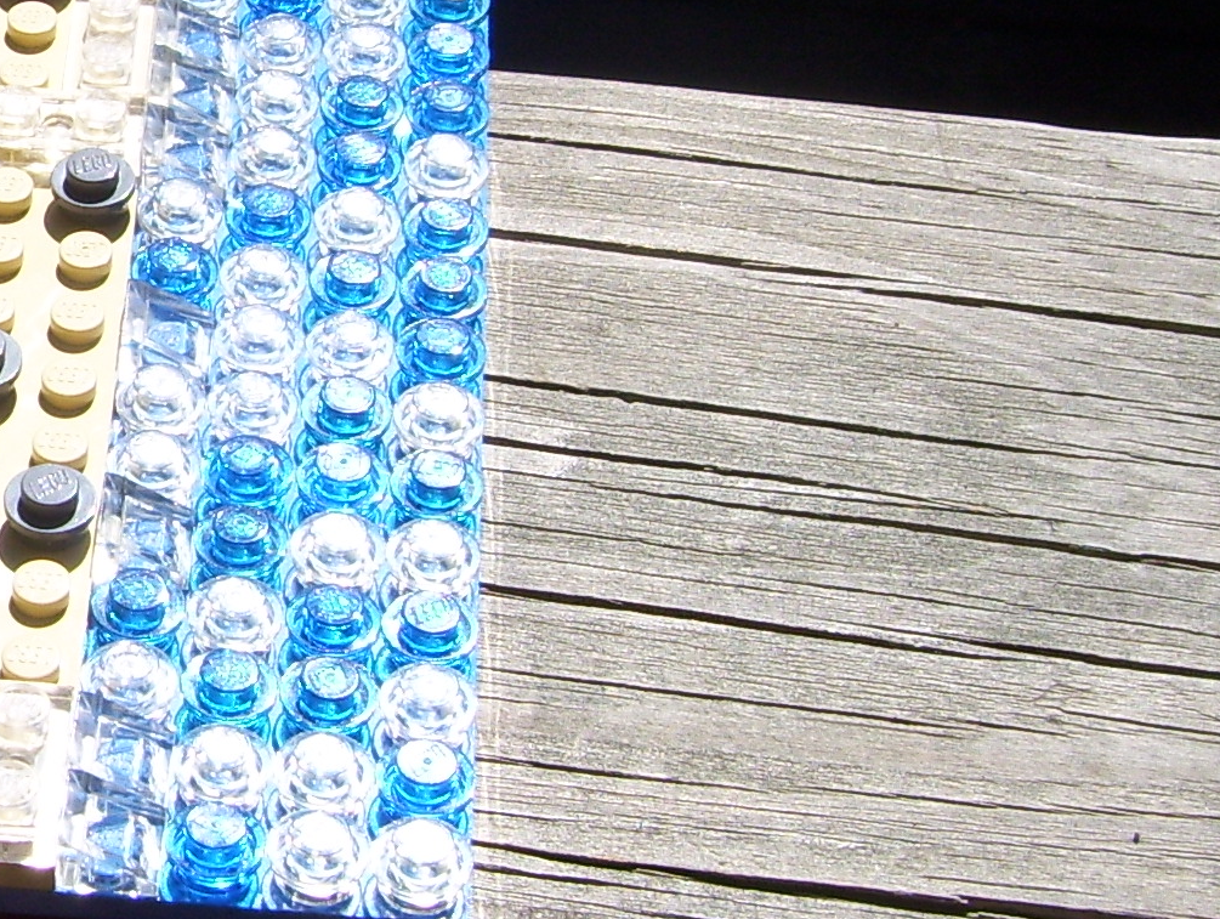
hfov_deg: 17.7
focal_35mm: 102
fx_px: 3600
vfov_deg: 14.5
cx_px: -460
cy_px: 210
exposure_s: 1/500
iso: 80
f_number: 4.8
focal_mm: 6
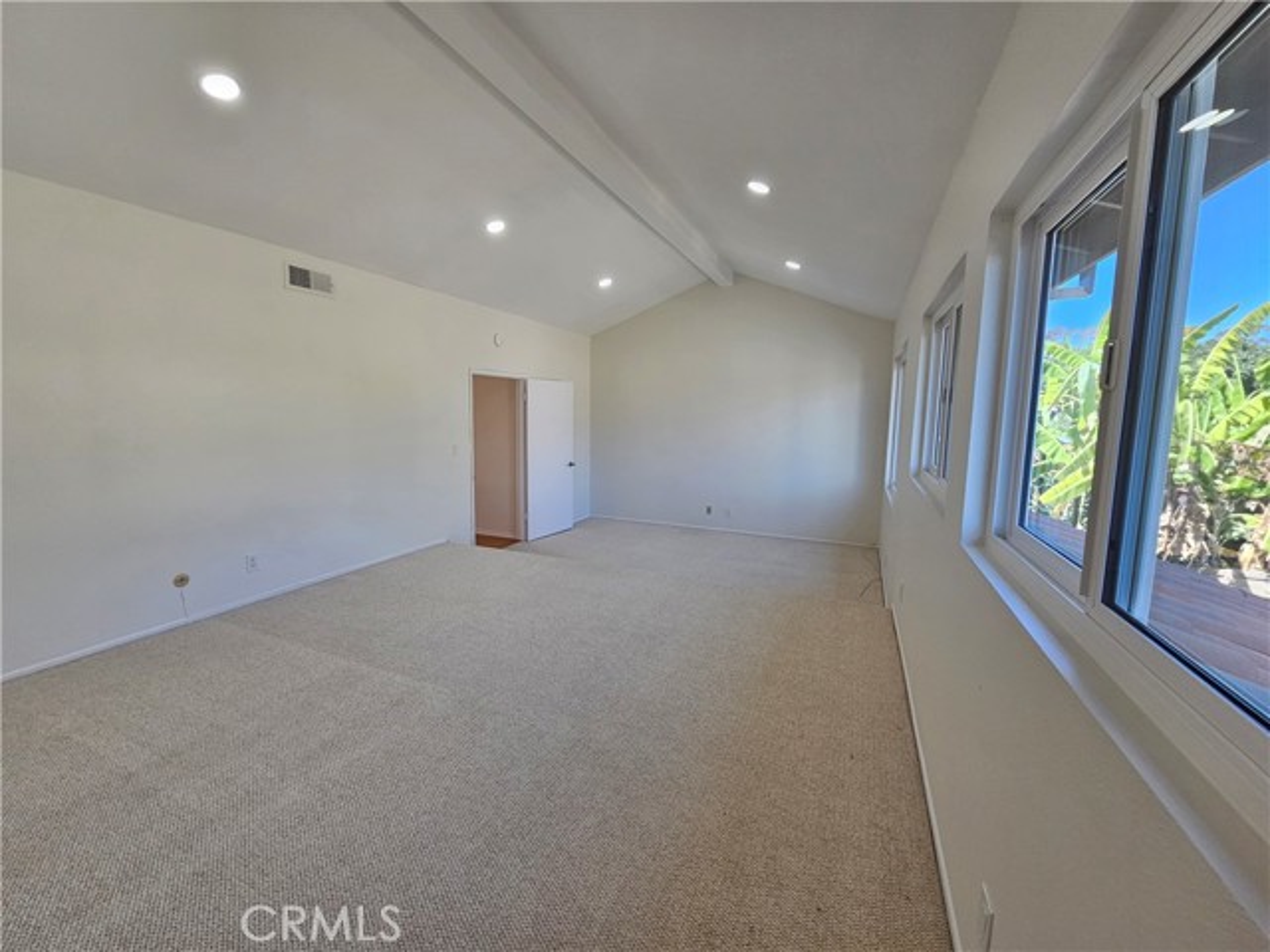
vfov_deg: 89.9
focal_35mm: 13
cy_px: 476
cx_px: 635
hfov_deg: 106.2
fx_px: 477
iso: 100
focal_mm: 2.2
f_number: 2.2
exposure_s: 1/207
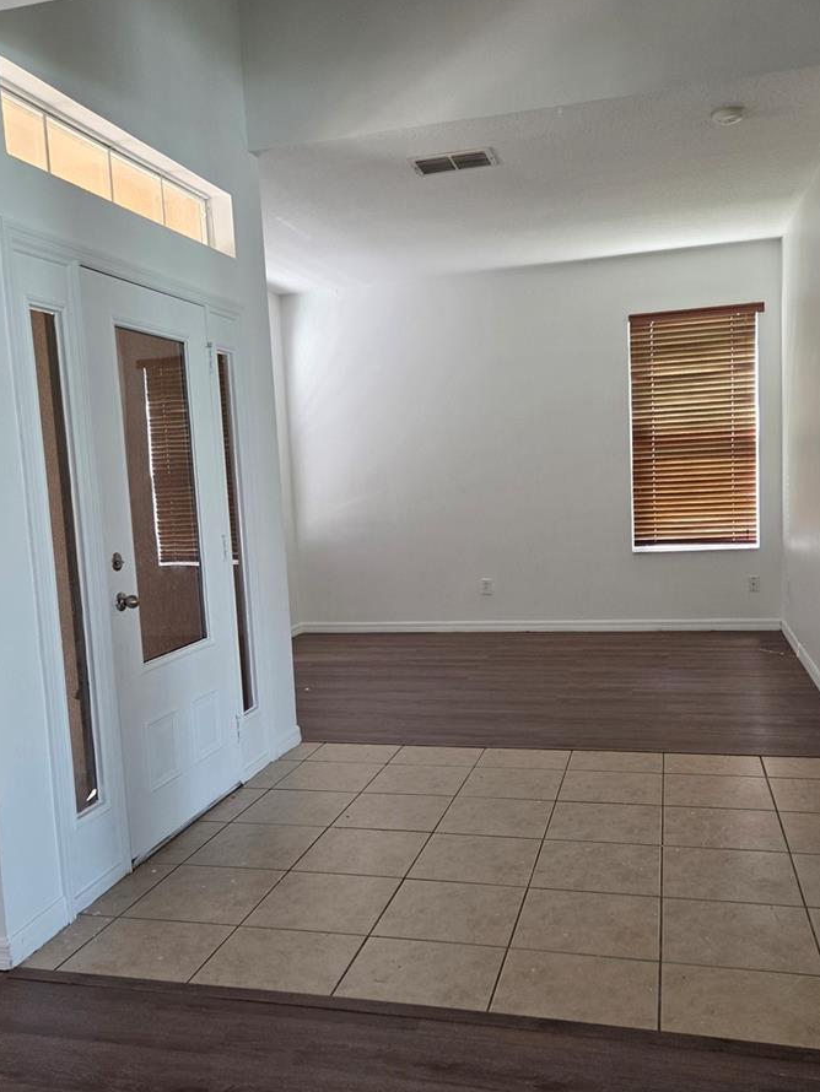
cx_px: 389
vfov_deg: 58.3
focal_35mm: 31
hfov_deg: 45.4
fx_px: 979
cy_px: 582
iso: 200
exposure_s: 1/180
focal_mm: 5.4
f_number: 1.8
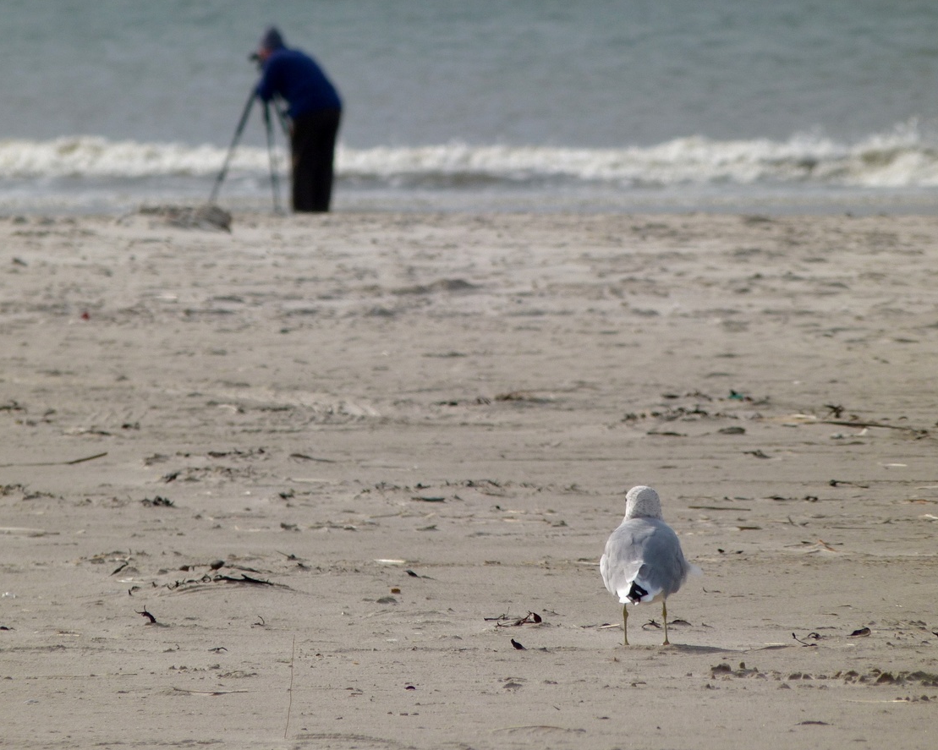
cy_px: 307
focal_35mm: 738
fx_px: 20486
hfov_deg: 2.6
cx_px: 480
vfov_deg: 2.1
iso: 80
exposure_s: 1/640
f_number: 5.6
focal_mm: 107.8
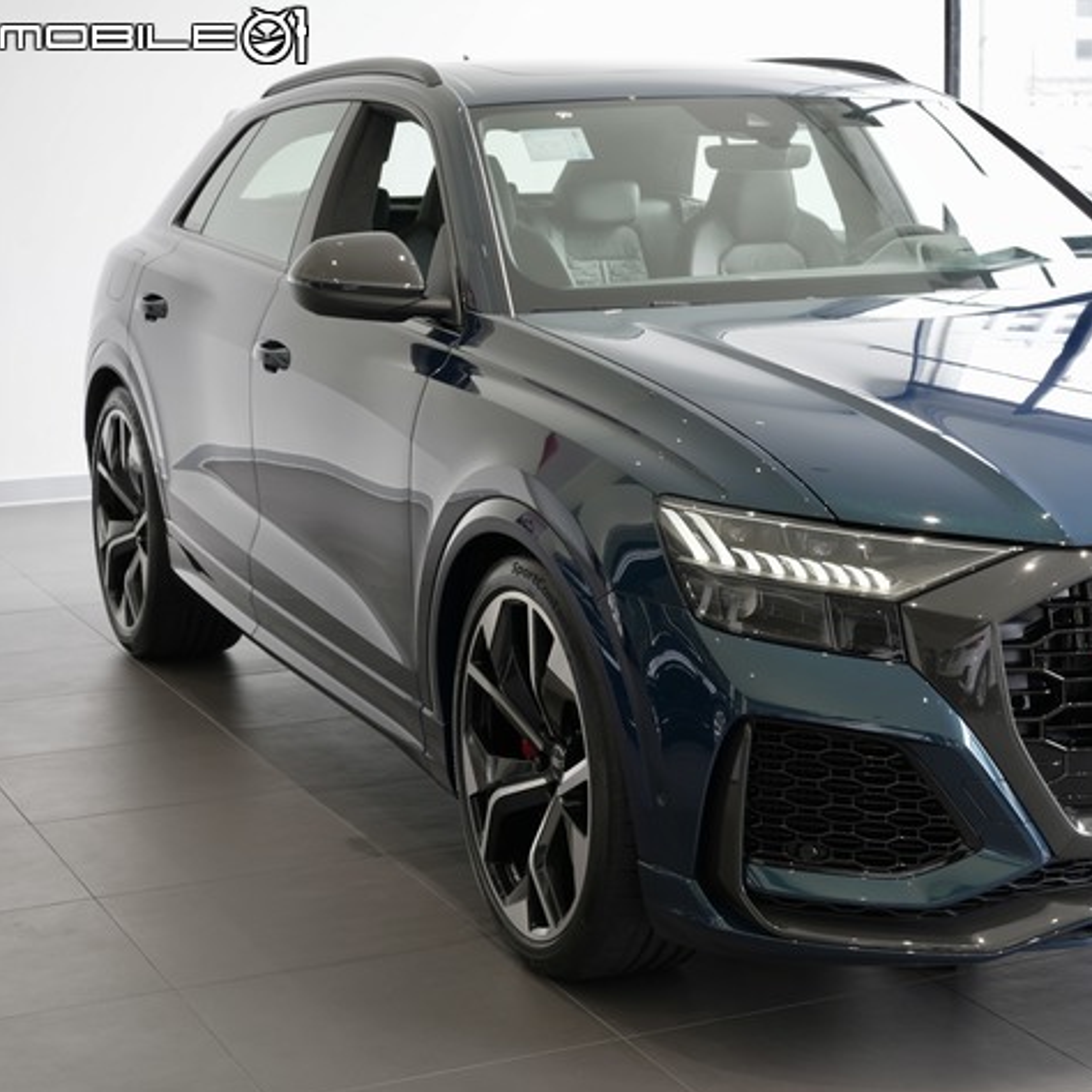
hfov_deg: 24.1
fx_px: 2534
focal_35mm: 71
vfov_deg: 24.3
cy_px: 549
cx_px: 806
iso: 100
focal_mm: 55
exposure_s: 1/5
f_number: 11
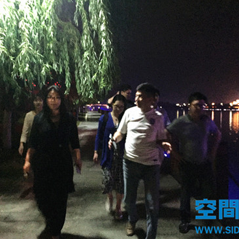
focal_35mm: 35
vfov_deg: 47.2
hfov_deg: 47.2
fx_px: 273
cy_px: 120
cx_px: 127
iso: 2000
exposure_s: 1/17
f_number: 2.2
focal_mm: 4.15
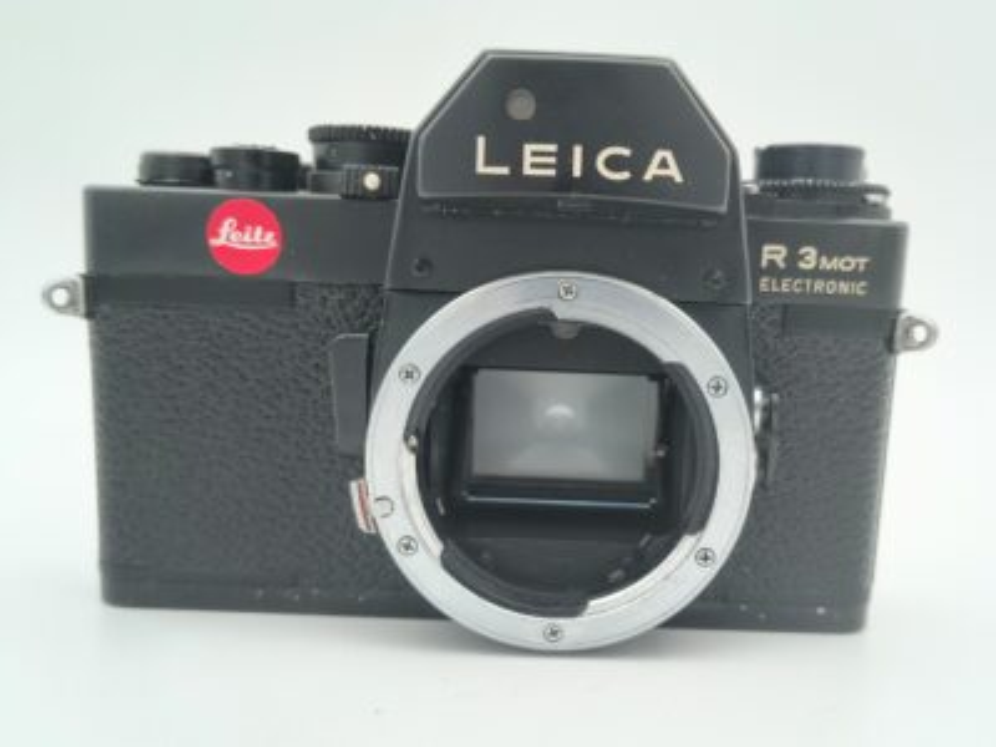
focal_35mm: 24
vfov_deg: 56.8
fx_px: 691
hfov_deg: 71.6
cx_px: 498
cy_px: 374
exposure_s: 1/355
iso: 100
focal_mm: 5.56
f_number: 1.8
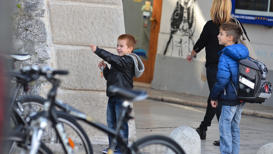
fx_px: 1527
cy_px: 66
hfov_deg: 10.2
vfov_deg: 5.8
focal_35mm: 211
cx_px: 136
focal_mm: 200
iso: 160
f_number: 5
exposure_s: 1/250
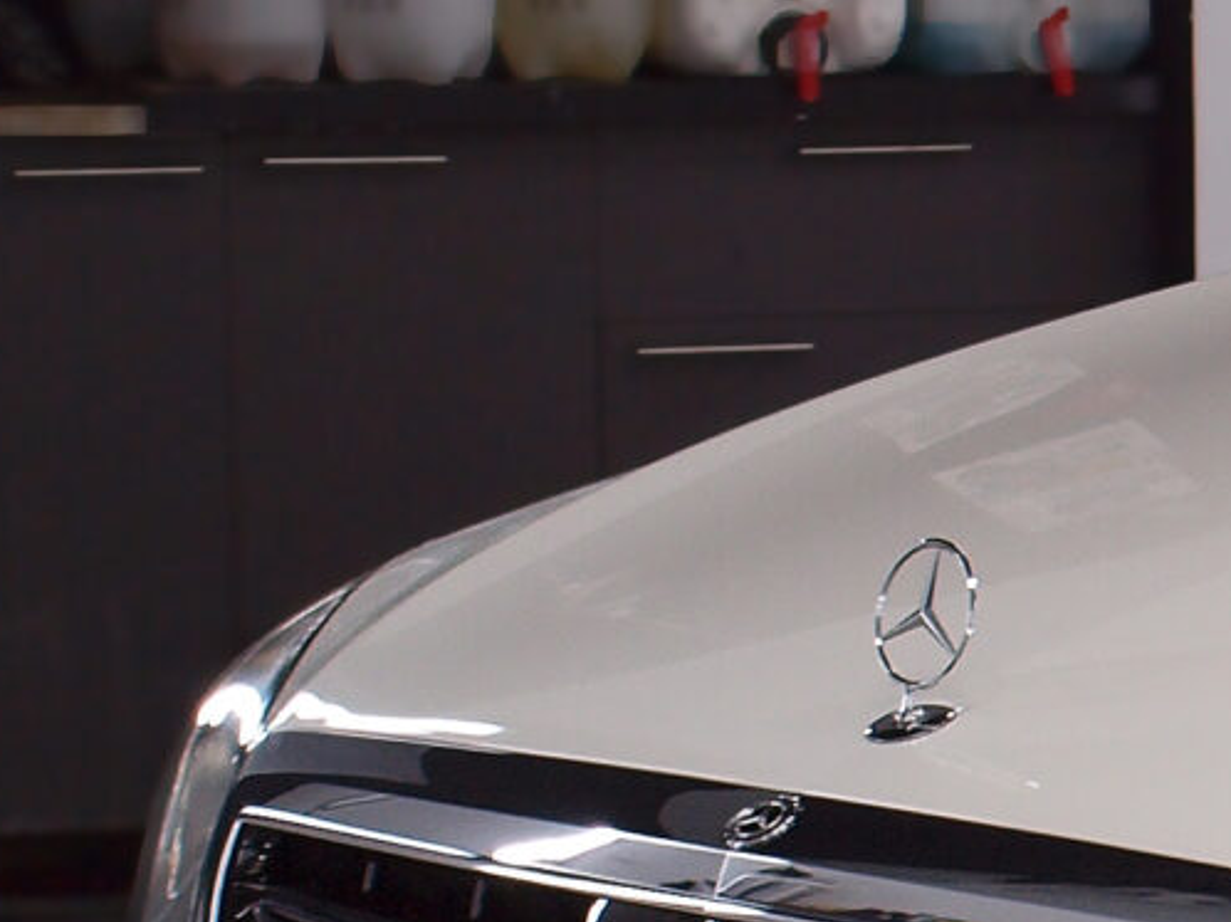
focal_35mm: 216
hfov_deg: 8.5
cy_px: 650
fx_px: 7678
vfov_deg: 6.9
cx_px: 2811
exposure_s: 1/60
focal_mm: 21
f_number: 4.4
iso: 250
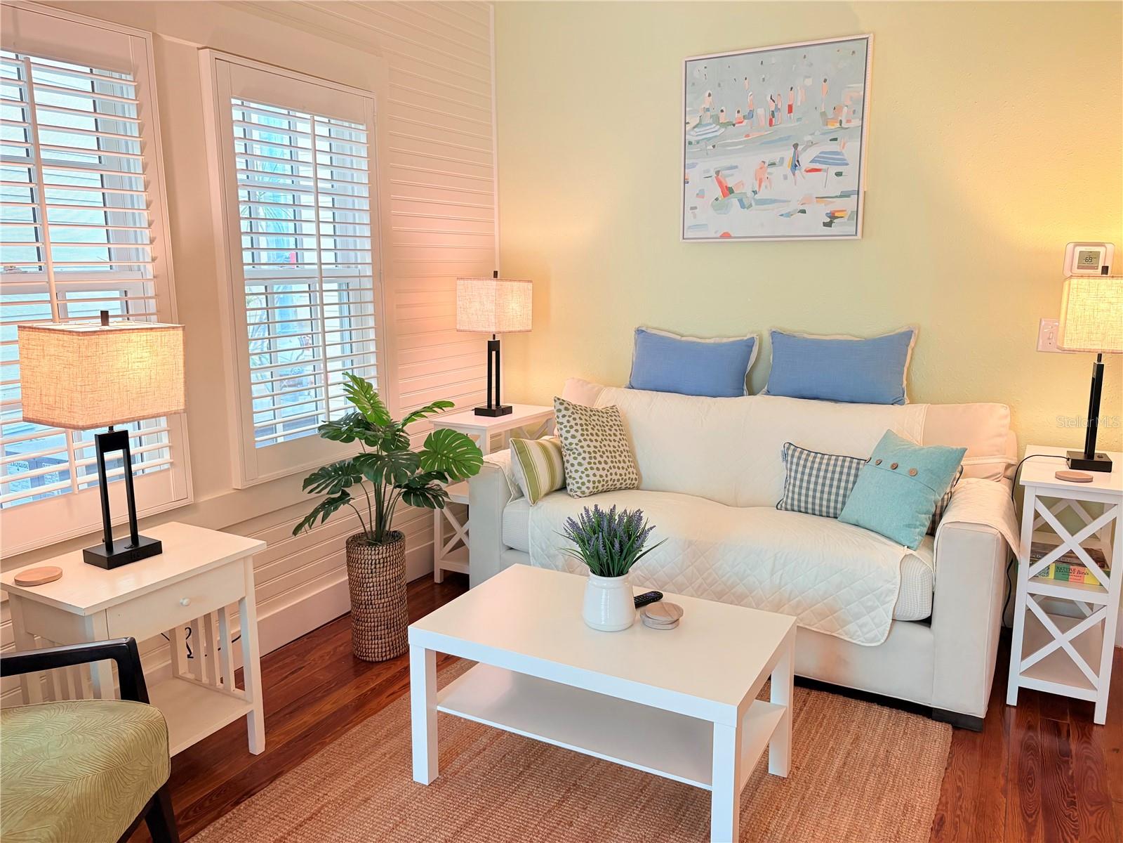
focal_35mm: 26
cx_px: 562
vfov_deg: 53.1
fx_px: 843
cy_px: 422
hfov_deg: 67.3
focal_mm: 5.96
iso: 125
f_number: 1.6
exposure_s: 1/120
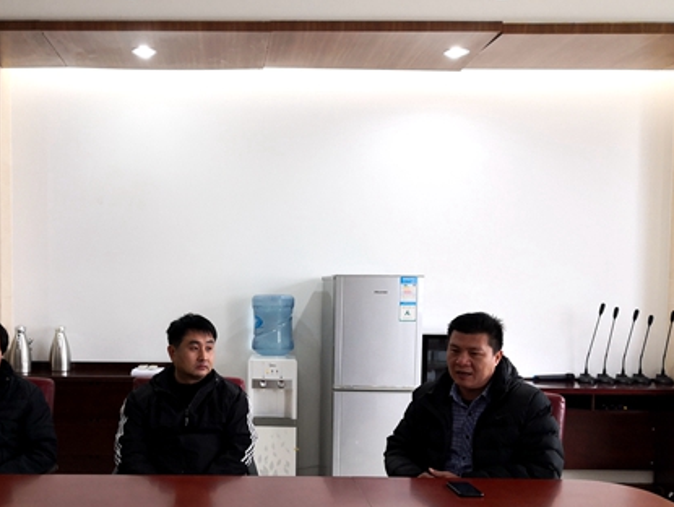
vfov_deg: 36.5
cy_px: 333
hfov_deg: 46.8
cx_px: 210
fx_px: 760
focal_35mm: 39
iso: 100
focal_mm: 3.95
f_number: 1.6
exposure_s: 1/50
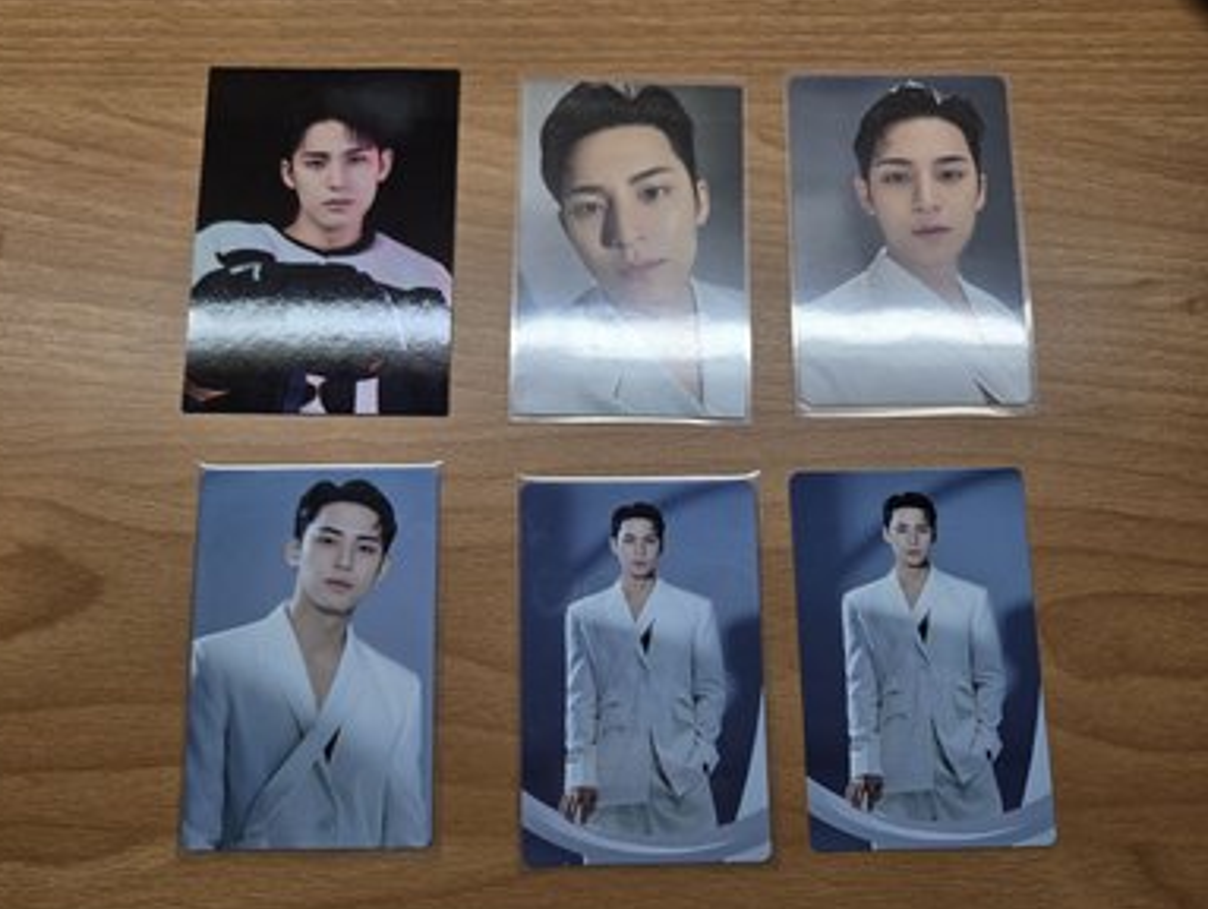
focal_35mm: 24
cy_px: 461
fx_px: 838
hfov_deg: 71.5
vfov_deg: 56.9
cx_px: 583
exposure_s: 1/120
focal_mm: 5.4
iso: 50
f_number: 1.8
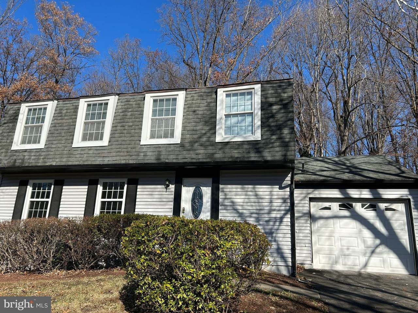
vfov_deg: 53.1
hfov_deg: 67.3
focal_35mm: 26
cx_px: 209
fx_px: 314
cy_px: 156
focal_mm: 5.7
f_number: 1.5
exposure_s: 1/3704
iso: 50
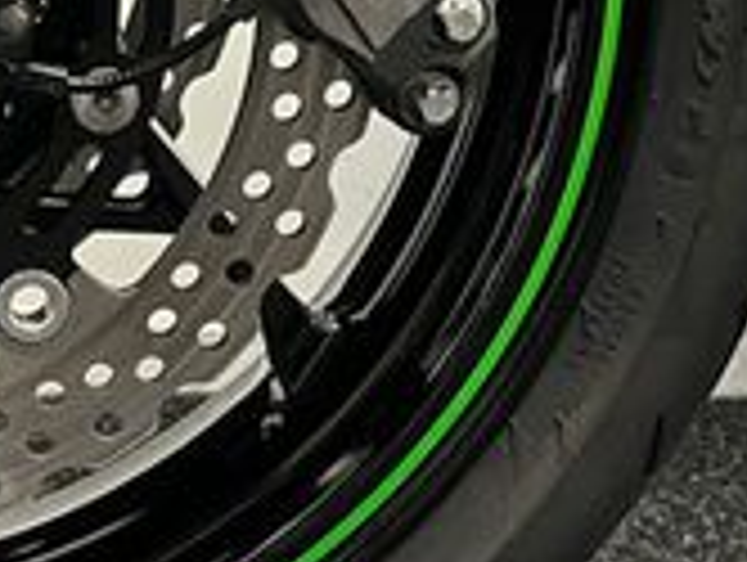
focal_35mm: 100
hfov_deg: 18.3
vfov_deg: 14.4
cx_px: -207
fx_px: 2161
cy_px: -117
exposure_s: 1/50
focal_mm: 5.1
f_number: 1.6
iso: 500
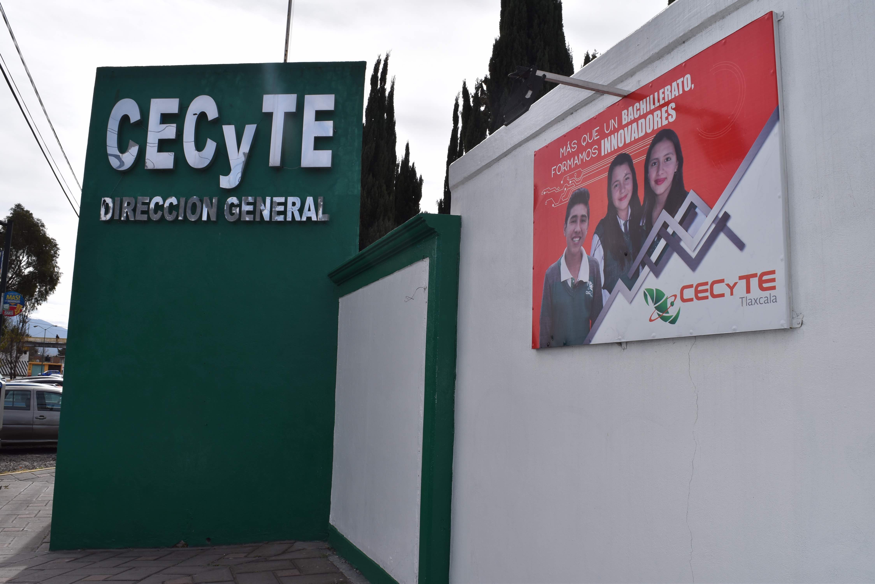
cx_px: 438
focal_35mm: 27
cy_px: 292
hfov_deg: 67.4
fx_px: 656
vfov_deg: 48.0
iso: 100
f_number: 13
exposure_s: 1/200
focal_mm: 18
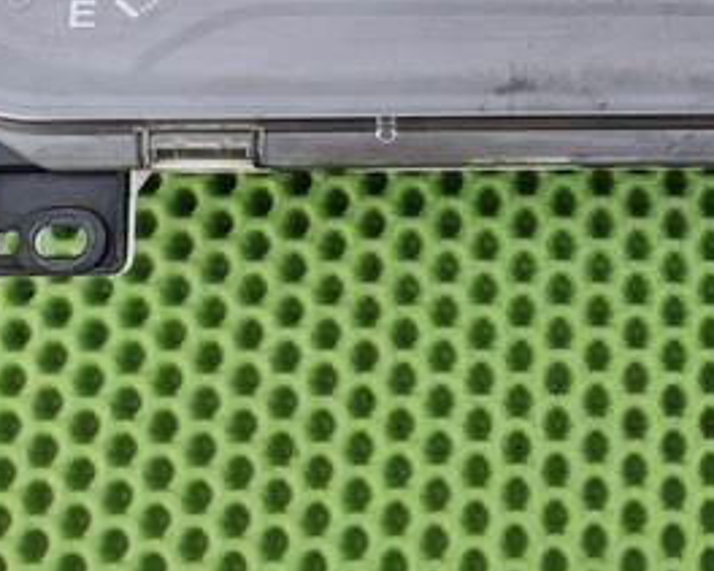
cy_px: -114
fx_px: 1838
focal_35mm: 87
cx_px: 700
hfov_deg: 21.3
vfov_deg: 16.9
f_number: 1.6
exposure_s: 1/104
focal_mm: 6.55
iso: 50
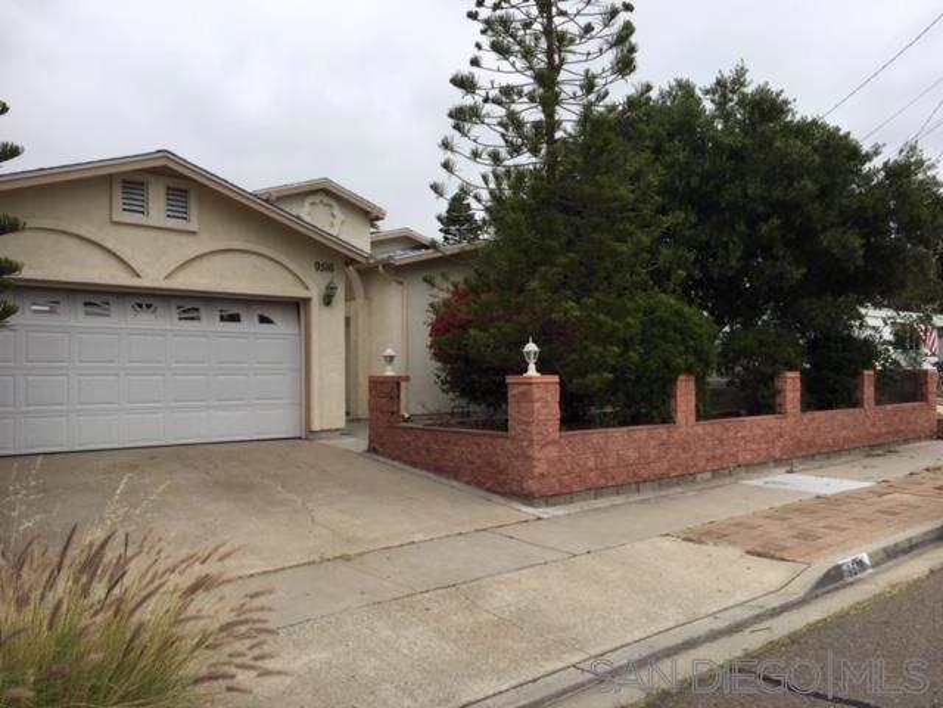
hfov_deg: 61.7
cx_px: 472
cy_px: 354
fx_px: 790
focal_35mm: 29
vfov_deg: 48.2
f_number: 2.2
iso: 25
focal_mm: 4.15
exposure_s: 1/2198
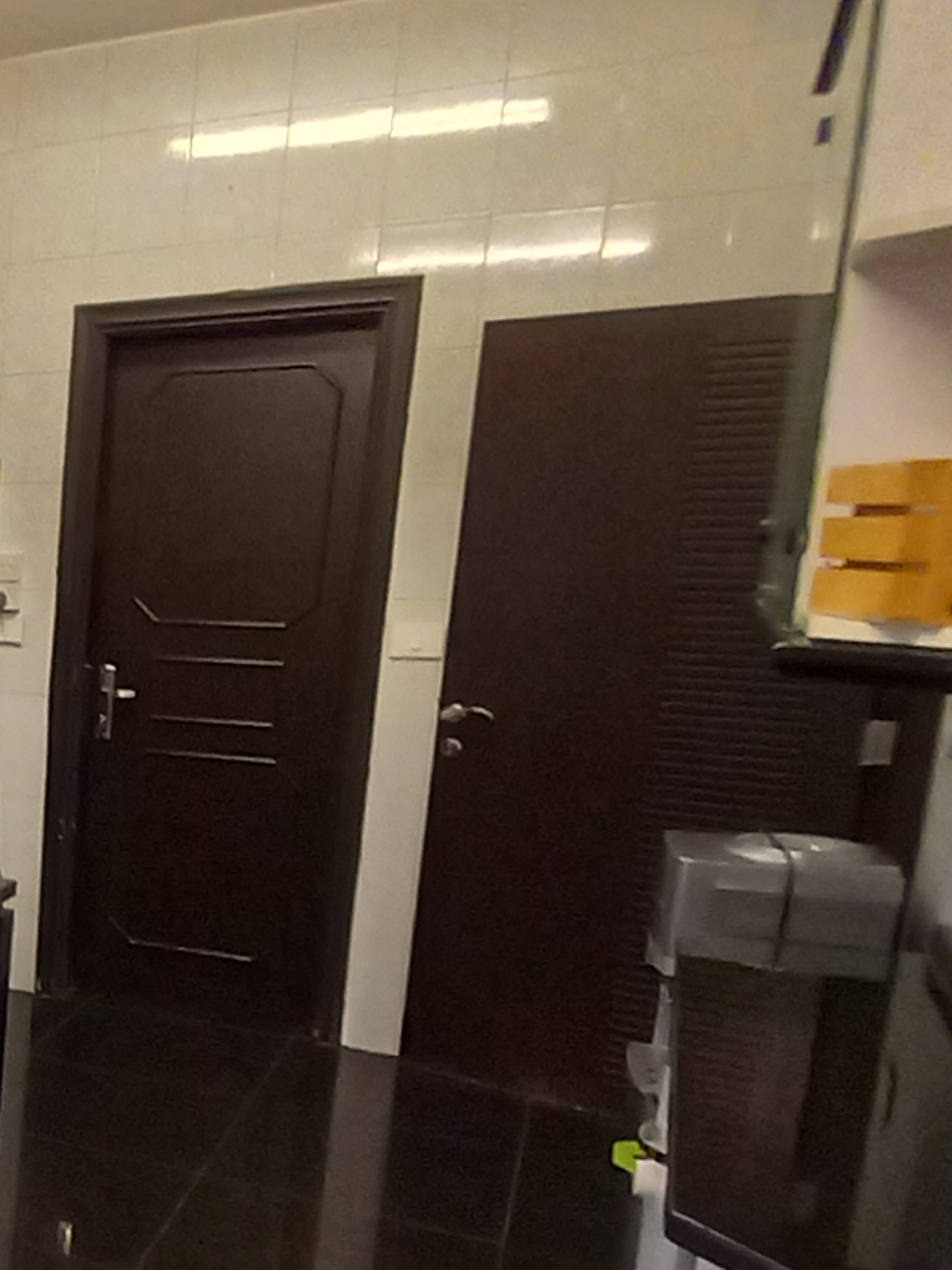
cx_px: -488
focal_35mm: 39
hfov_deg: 26.4
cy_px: 852
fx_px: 1430
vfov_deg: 47.1
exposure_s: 1/33
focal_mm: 1.13
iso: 125
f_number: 2.2
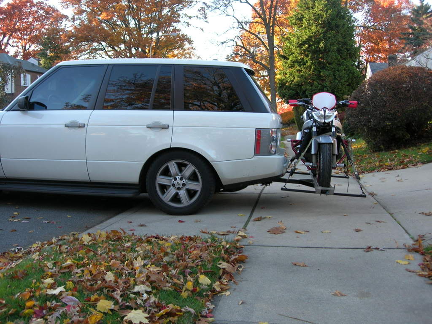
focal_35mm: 38
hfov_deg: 49.0
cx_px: 216
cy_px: 162
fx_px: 474
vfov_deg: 37.7
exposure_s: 1/116
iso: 64
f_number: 2.8
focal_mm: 7.8
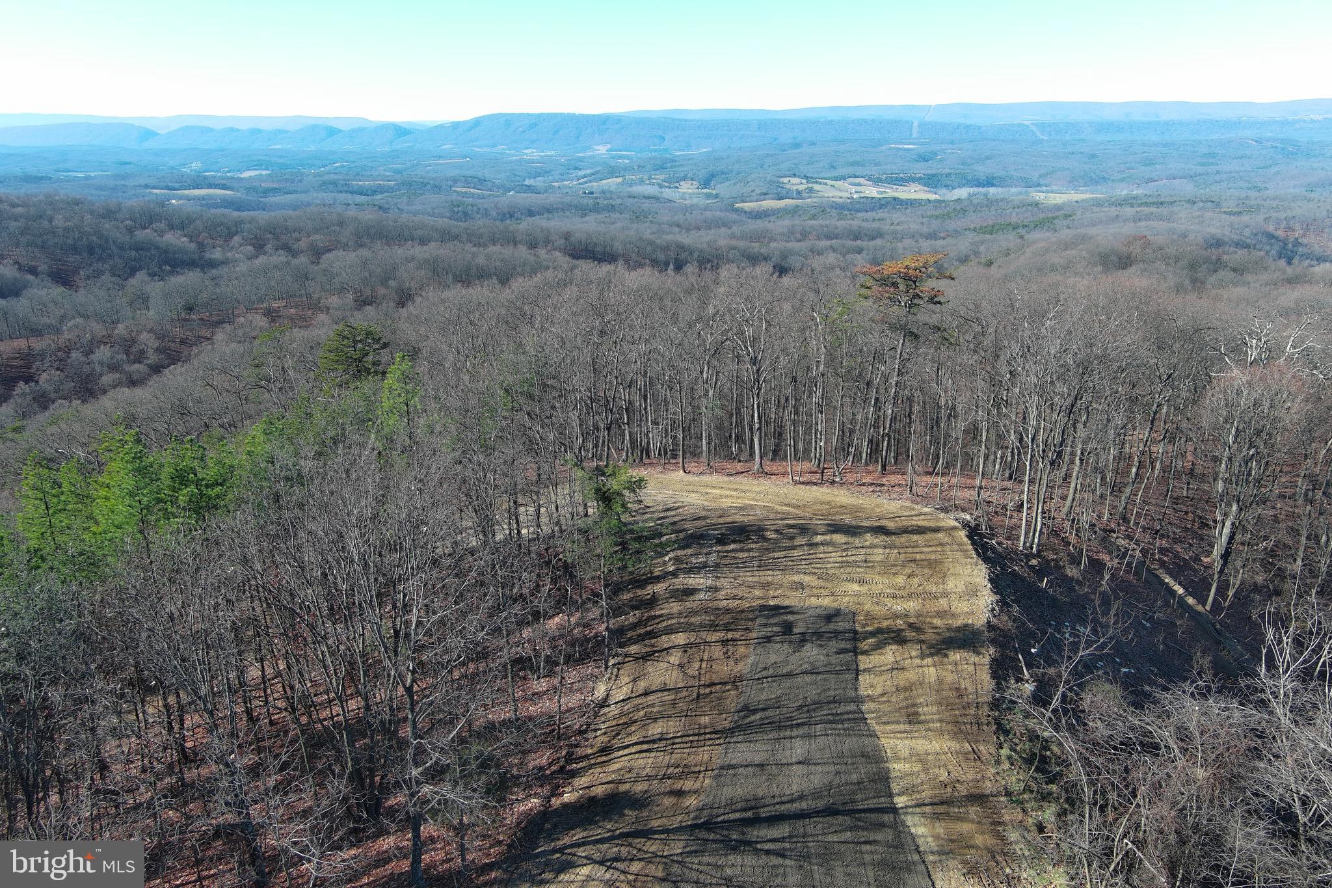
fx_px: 1073
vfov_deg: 45.0
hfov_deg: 63.7
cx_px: 666
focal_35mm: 29
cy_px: 444
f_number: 2.8
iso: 100
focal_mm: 10.57
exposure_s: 1/444
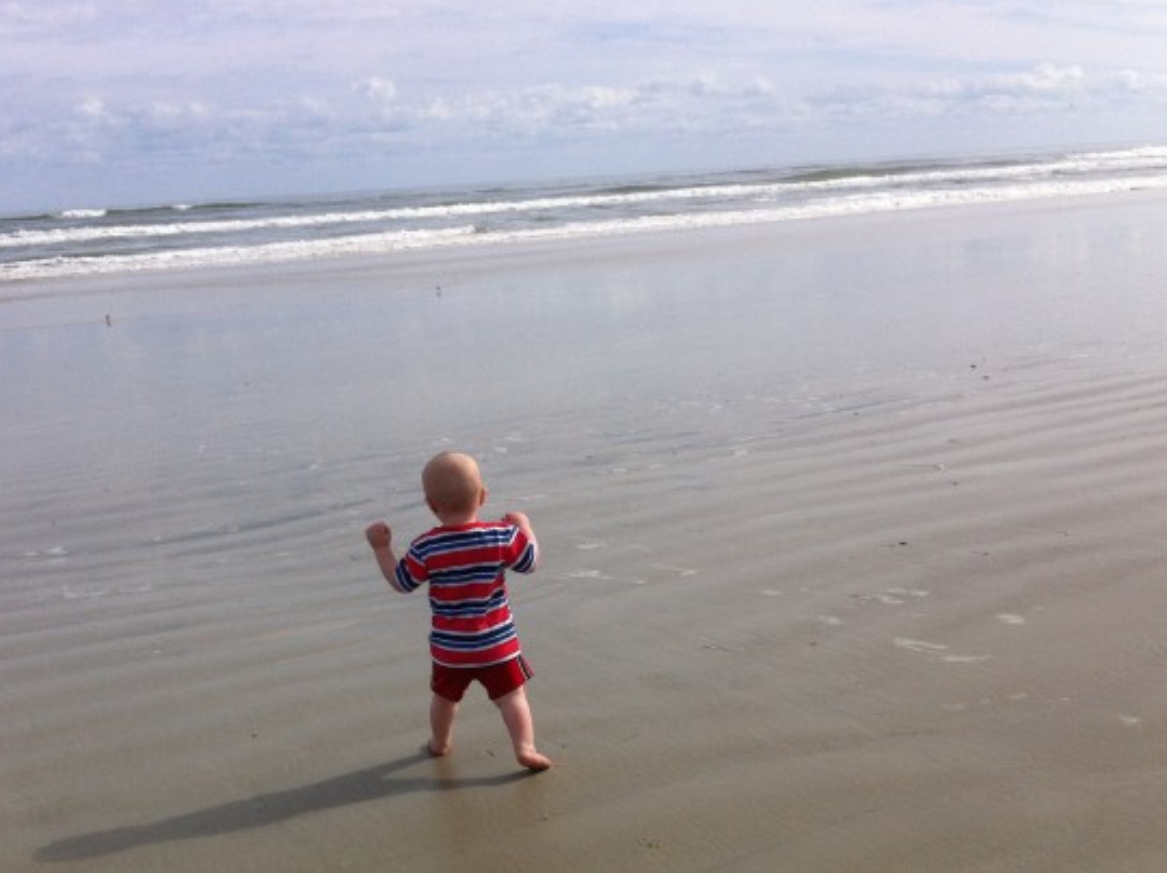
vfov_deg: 27.8
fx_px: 1752
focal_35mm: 52
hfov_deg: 36.8
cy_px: 592
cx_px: 606
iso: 80
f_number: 2.8
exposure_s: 1/2742
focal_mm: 3.85
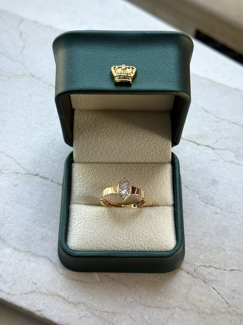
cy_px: 162
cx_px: 122
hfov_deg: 30.3
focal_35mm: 48
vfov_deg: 39.7
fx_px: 449
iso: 64
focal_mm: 6.76
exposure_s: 1/364
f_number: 1.78
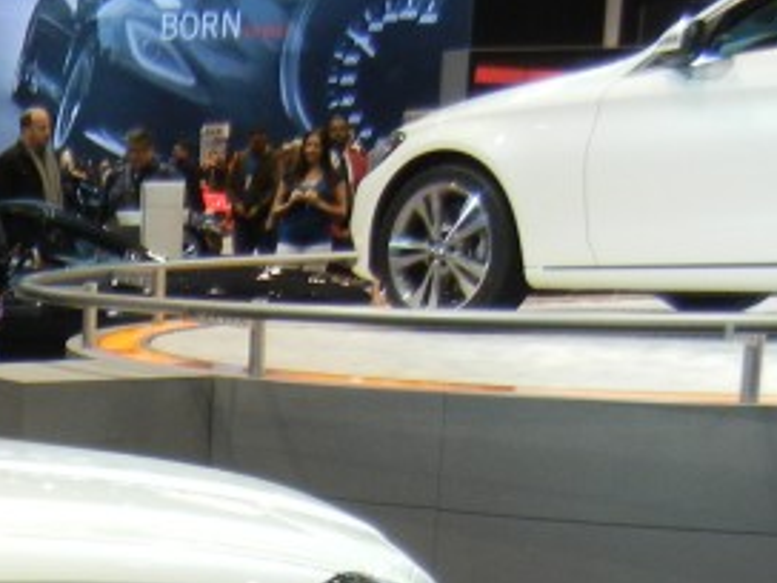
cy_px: 837
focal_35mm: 113
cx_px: -443
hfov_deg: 15.8
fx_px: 2536
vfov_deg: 12.5
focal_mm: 5.4
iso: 258
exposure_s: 1/67.8
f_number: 3.5
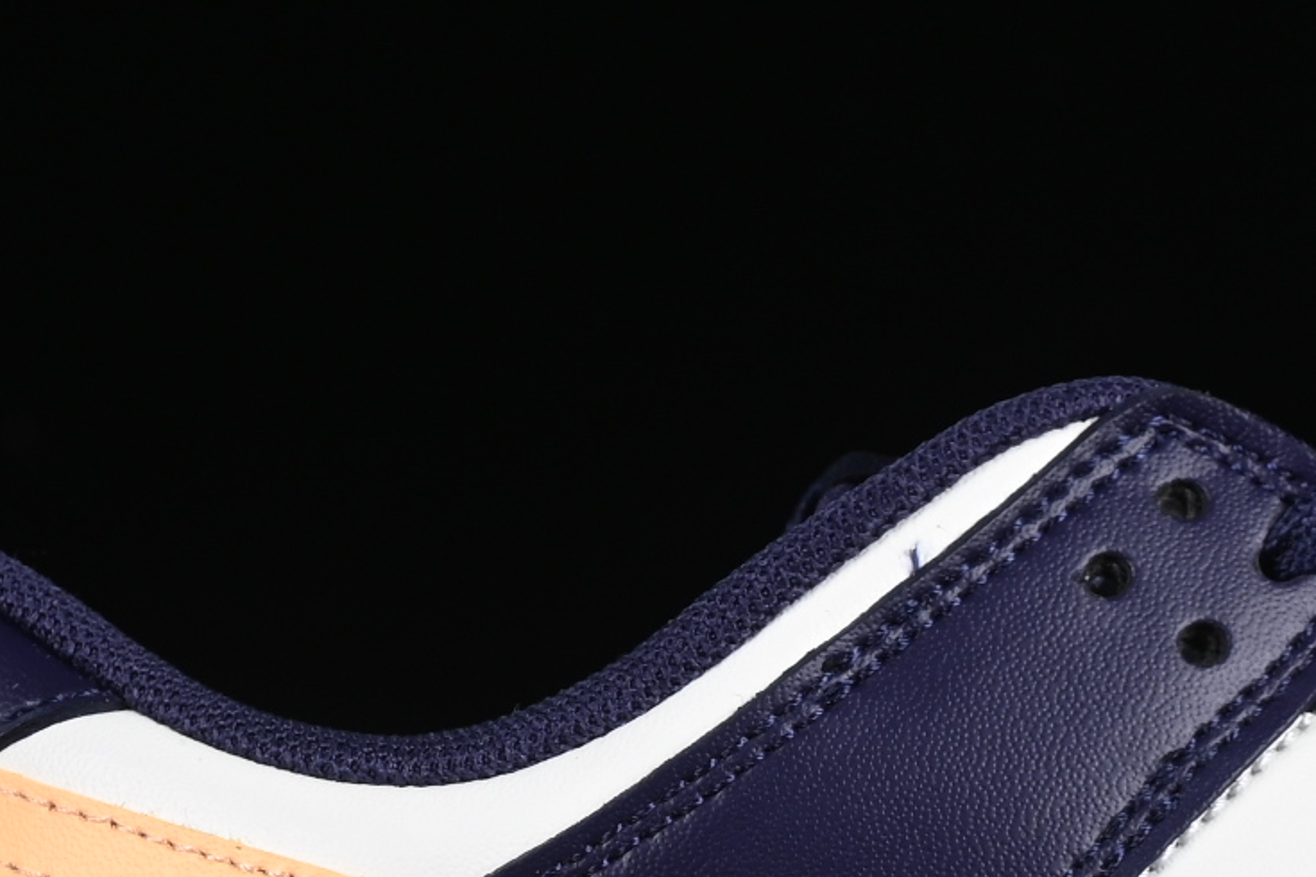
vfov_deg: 4.8
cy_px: 746
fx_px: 10381
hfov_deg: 7.2
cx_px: 1423
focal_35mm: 284
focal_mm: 50
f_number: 7.1
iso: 160
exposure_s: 1/60
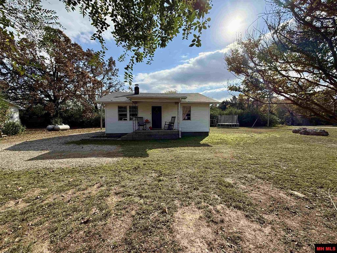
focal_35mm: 14
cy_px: 126
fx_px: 136
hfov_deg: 102.1
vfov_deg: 85.7
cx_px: 168
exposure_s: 1/2717
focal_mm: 2.22
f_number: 2.2
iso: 80
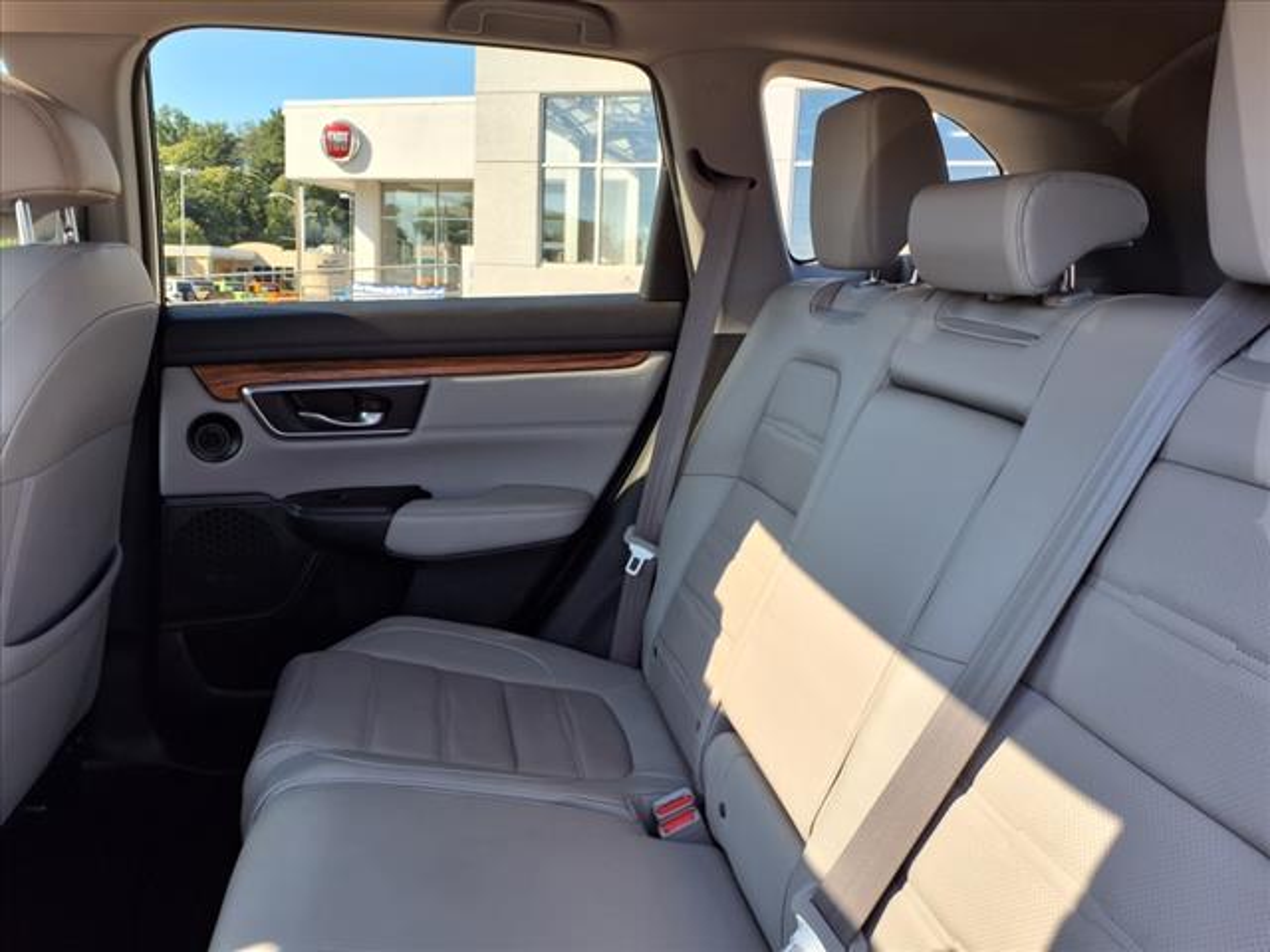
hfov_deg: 65.3
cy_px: 476
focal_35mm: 27
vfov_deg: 51.4
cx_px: 635
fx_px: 991
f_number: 1.9
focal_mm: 3.58
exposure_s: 1/175
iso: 40
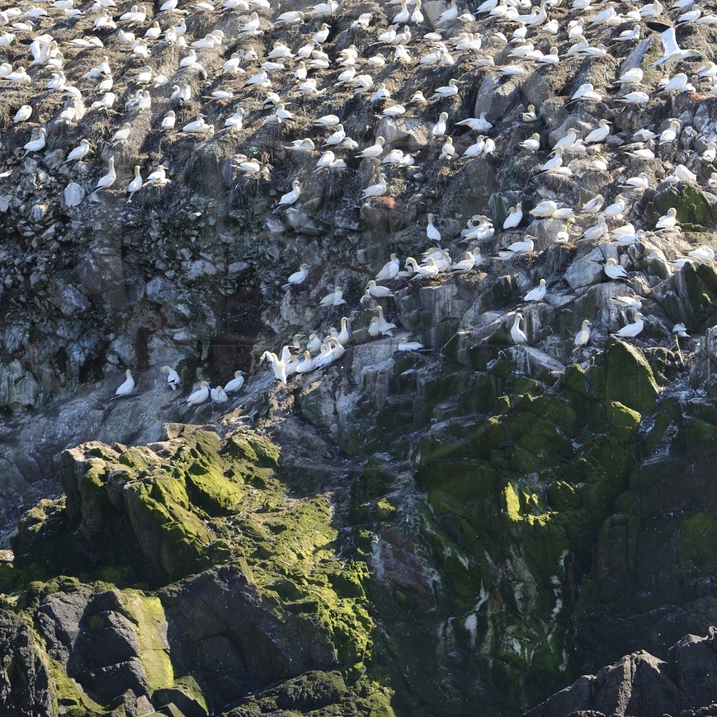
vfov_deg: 10.2
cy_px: 244
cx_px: 349
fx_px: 4031
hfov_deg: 10.2
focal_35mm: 172
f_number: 5
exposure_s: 1/1600
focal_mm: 110
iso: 400
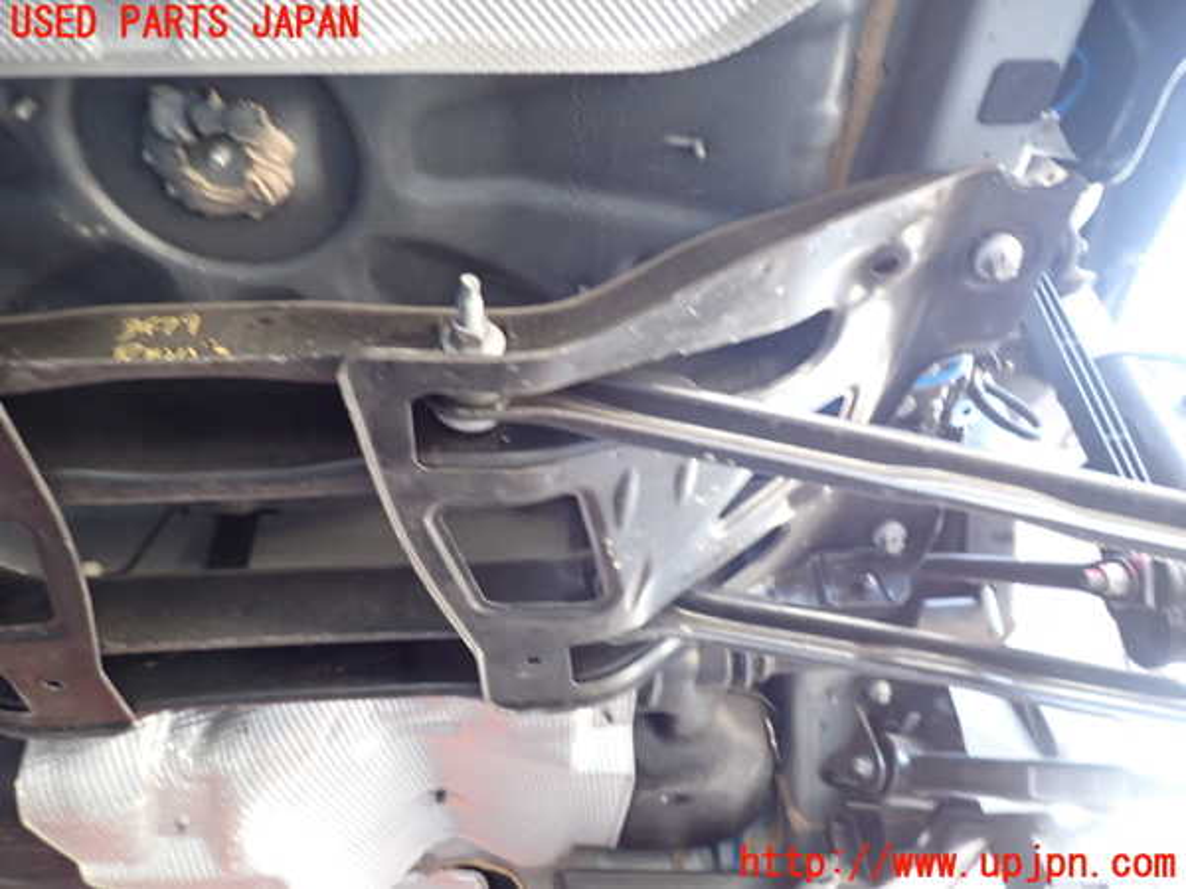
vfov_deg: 54.9
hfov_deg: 69.4
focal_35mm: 25
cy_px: 444
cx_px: 593
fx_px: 857
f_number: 2
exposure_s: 1/30
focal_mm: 4.5
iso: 320
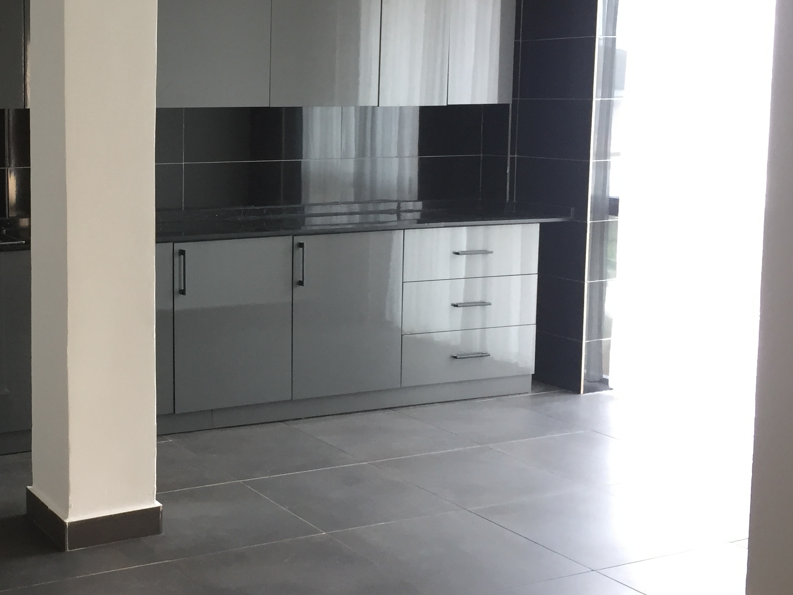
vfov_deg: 29.0
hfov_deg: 36.4
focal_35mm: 50
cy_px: 229
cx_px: 116
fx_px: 1145
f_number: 2.2
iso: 80
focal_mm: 4.15
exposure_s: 1/33
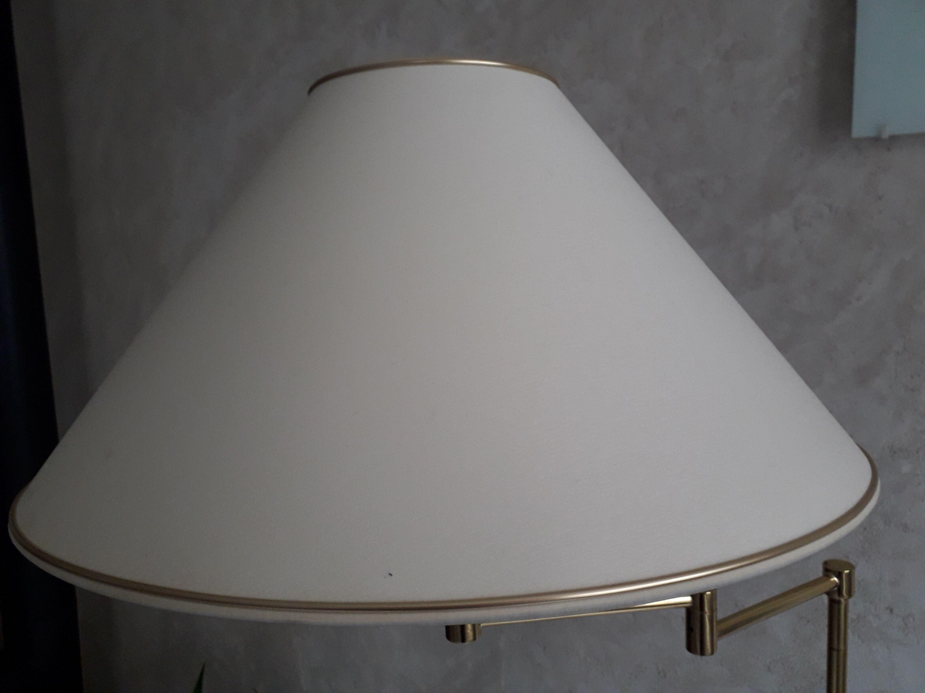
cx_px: 462
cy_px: 346
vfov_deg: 51.4
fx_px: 721
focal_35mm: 27
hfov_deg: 65.3
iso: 125
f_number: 1.9
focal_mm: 3.6
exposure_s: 1/50
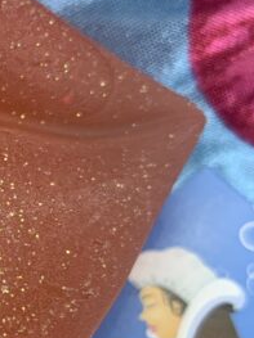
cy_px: 247
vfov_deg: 24.5
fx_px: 774
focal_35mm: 79
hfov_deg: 17.1
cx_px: -111
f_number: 1.8
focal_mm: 4.25
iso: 50
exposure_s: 1/121
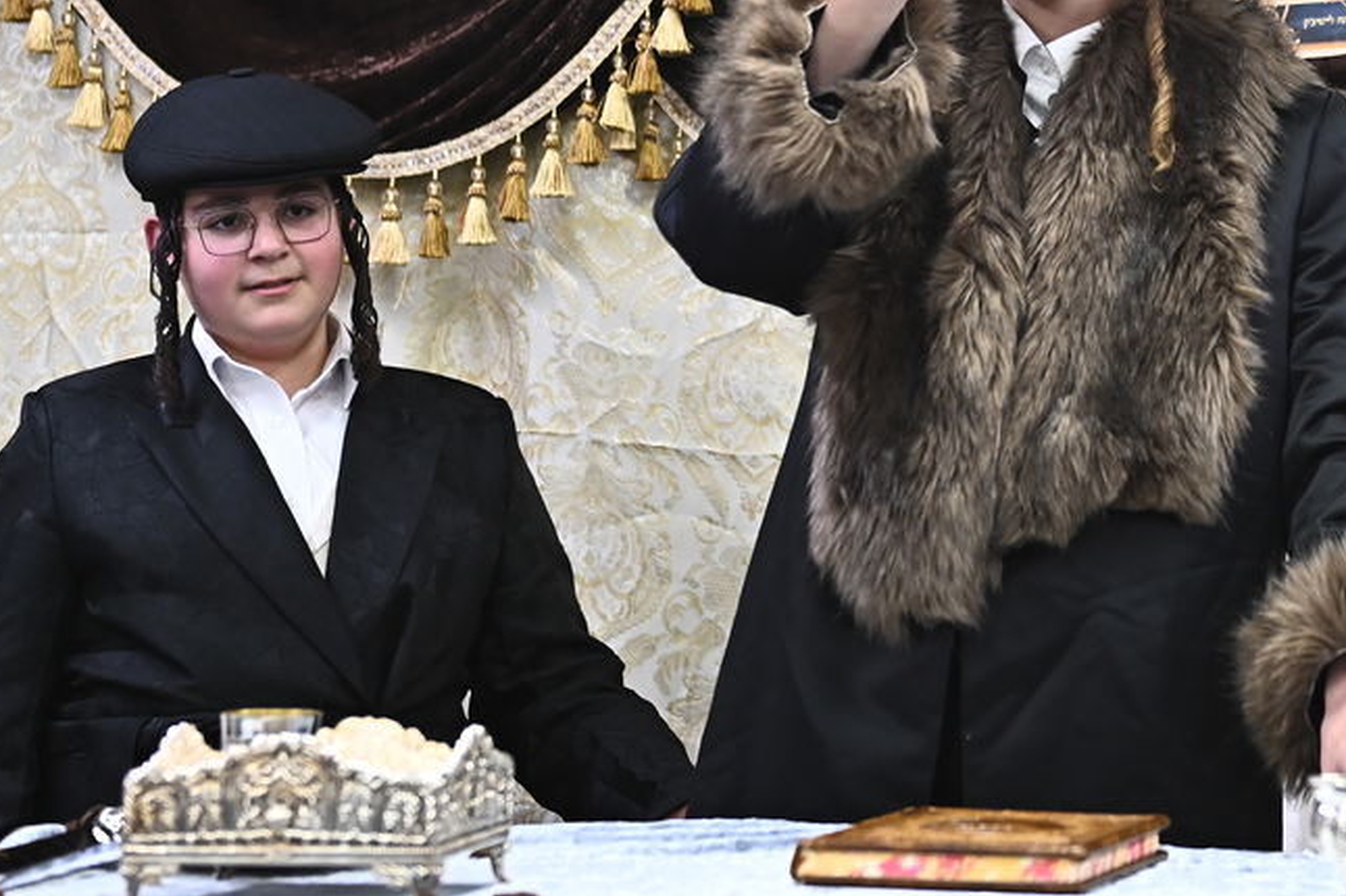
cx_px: 1161
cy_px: 2
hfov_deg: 19.4
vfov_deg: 13.0
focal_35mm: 104
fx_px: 3886
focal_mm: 48
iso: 1250
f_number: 3.5
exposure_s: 1/200
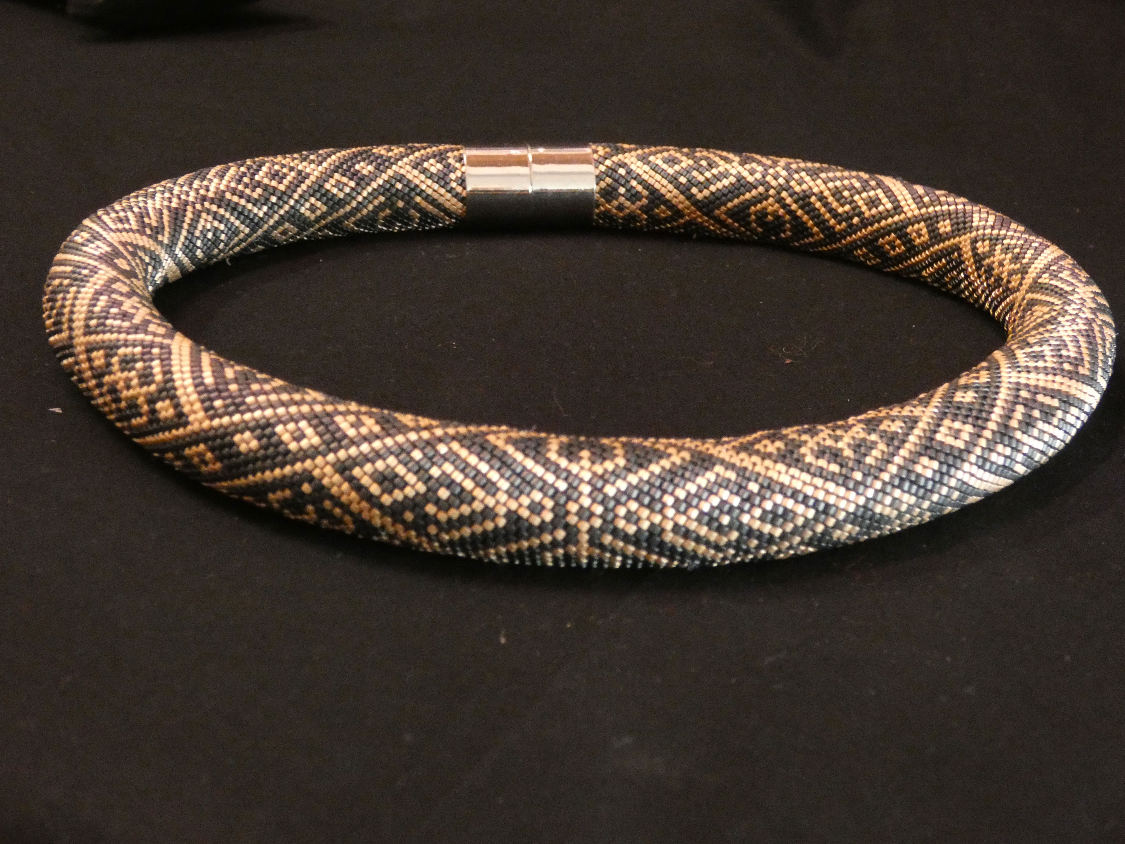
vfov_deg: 25.2
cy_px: 422
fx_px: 1885
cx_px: 562
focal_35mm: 58
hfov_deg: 33.2
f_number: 4.1
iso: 1600
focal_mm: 10.4
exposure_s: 1/15
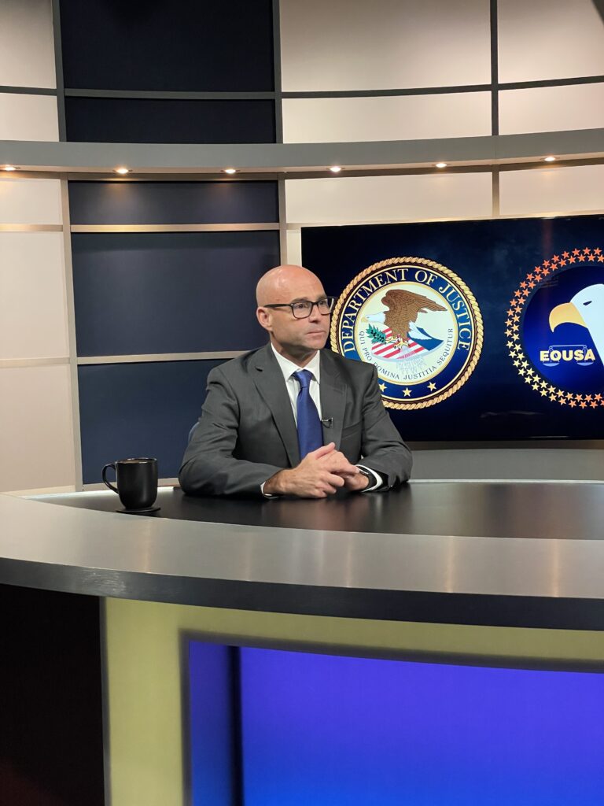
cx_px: 302
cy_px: 403
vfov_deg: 36.8
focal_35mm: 52
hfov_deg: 28.0
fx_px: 1210
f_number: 2
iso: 500
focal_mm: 6
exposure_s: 1/57
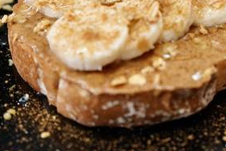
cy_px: 59
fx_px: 622
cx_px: 168
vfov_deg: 13.8
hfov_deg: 20.4
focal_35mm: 99
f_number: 4.5
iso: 2500
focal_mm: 42
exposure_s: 1/160
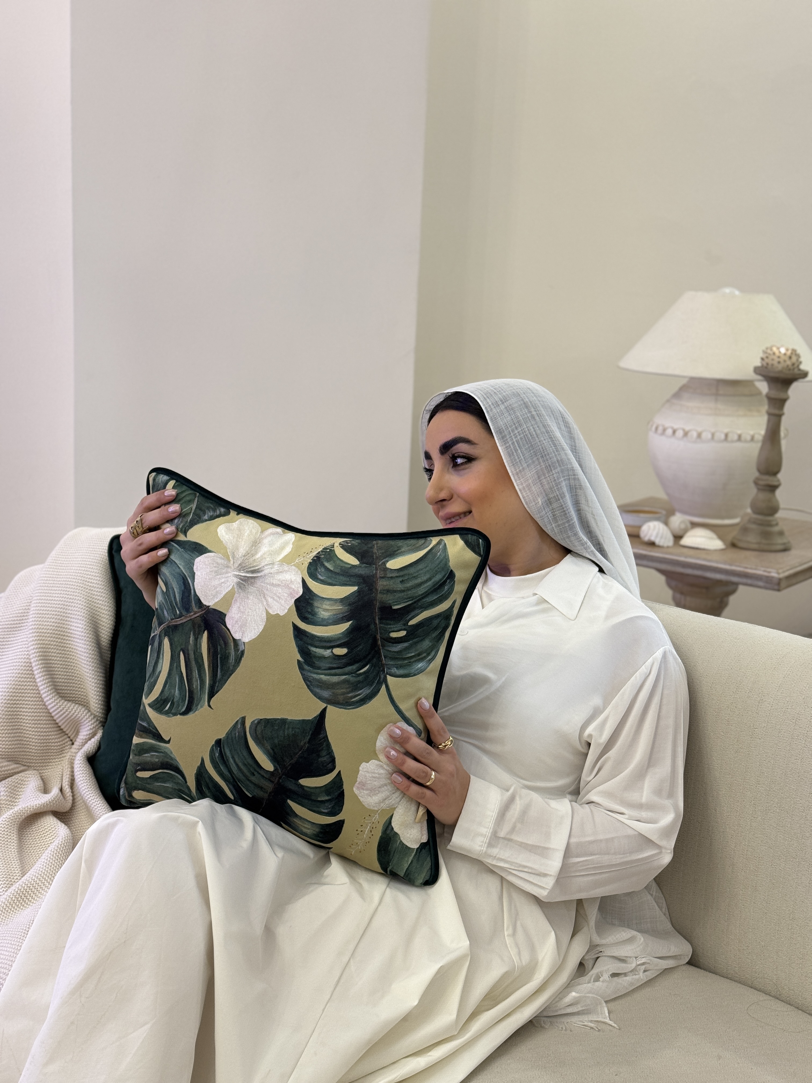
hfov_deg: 30.3
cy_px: 542
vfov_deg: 39.7
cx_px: 406
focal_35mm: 48
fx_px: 1501
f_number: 1.78
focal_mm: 6.76
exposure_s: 1/50
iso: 100
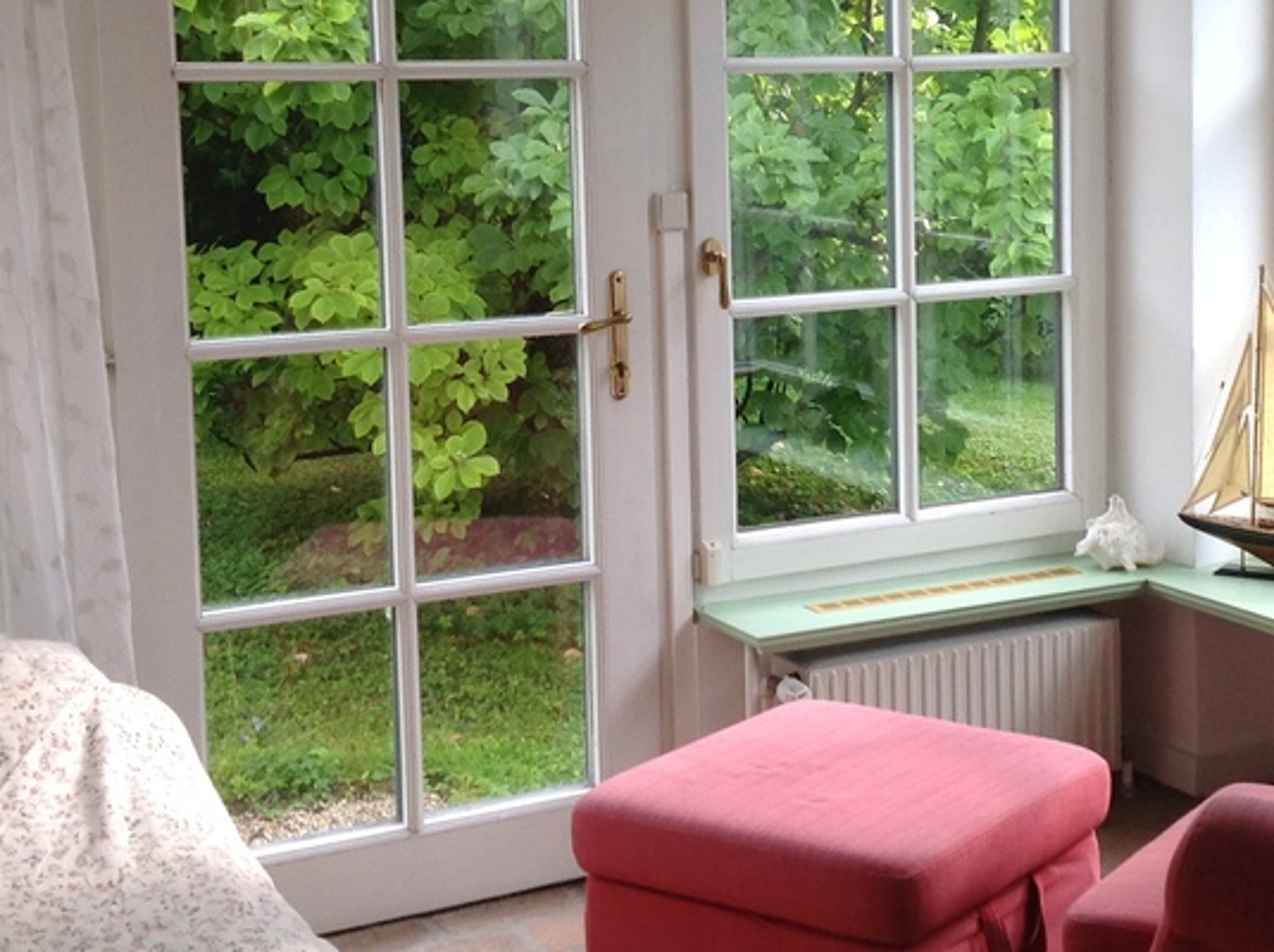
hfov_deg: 28.7
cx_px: 919
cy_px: 306
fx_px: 2463
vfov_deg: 21.8
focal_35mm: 67
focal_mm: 4.28
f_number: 2.4
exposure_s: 1/120
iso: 50
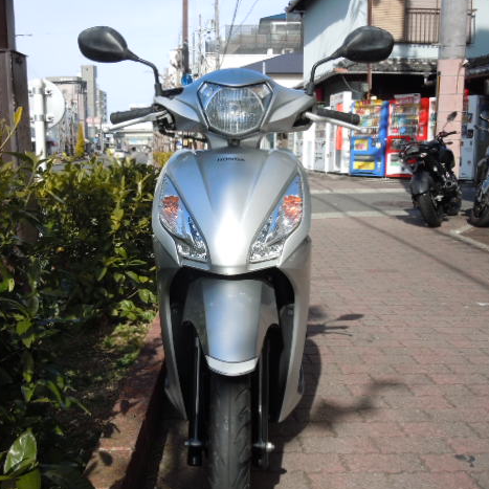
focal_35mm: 40
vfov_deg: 41.9
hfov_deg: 41.7
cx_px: 203
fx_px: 639
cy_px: 244
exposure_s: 1/500
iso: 100
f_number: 4
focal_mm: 5.9
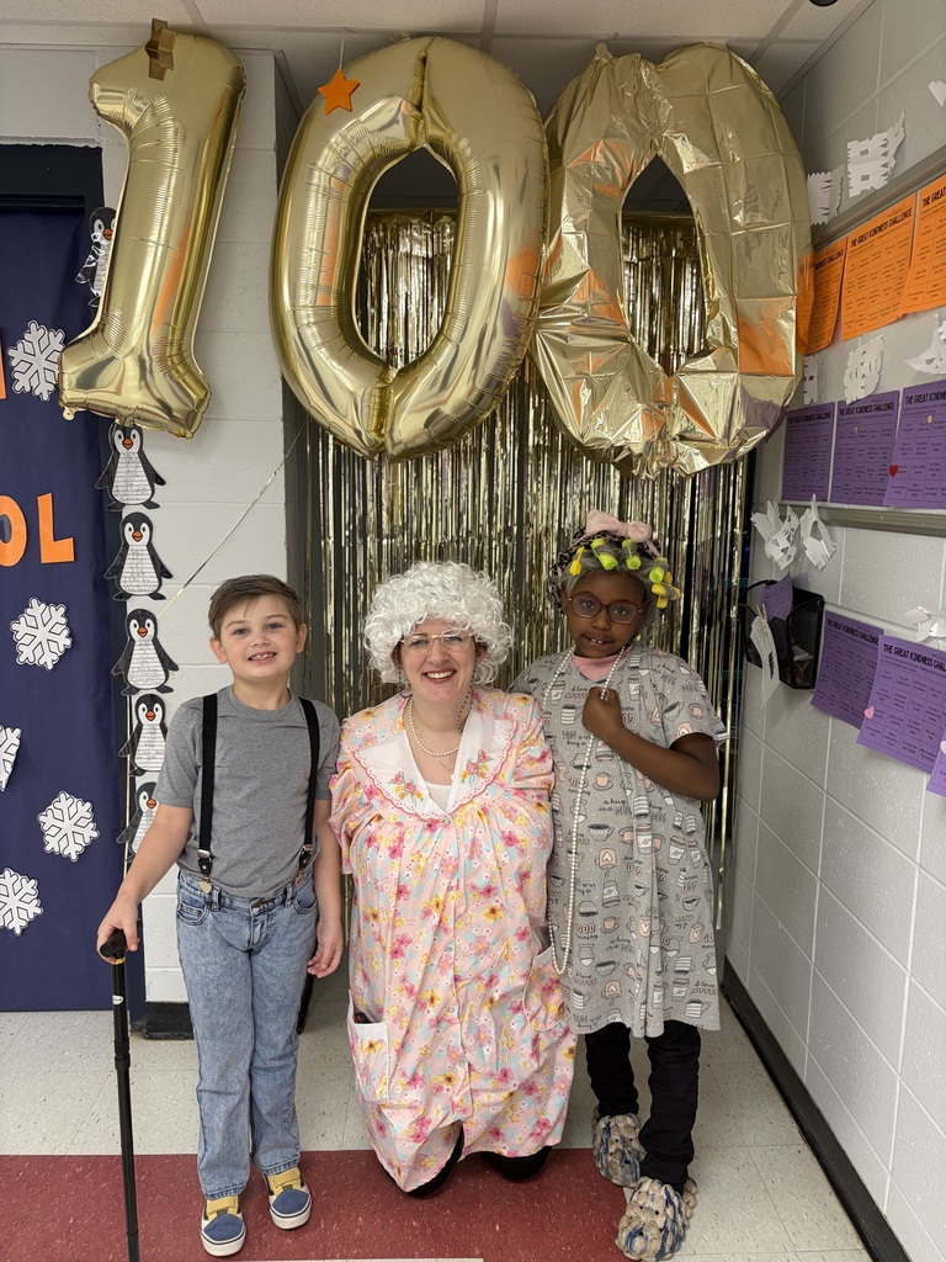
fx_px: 947
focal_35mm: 26
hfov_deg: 53.1
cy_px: 631
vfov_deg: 67.3
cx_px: 473
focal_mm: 5.96
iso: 80
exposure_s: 1/60
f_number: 1.6
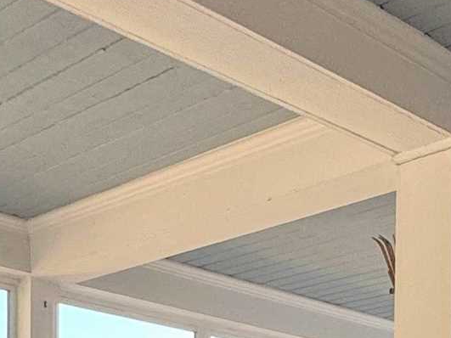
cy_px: 586
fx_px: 1055
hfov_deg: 23.5
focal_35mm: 81
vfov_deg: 15.8
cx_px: 401
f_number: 2.2
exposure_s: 1/99
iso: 80
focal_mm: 2.22
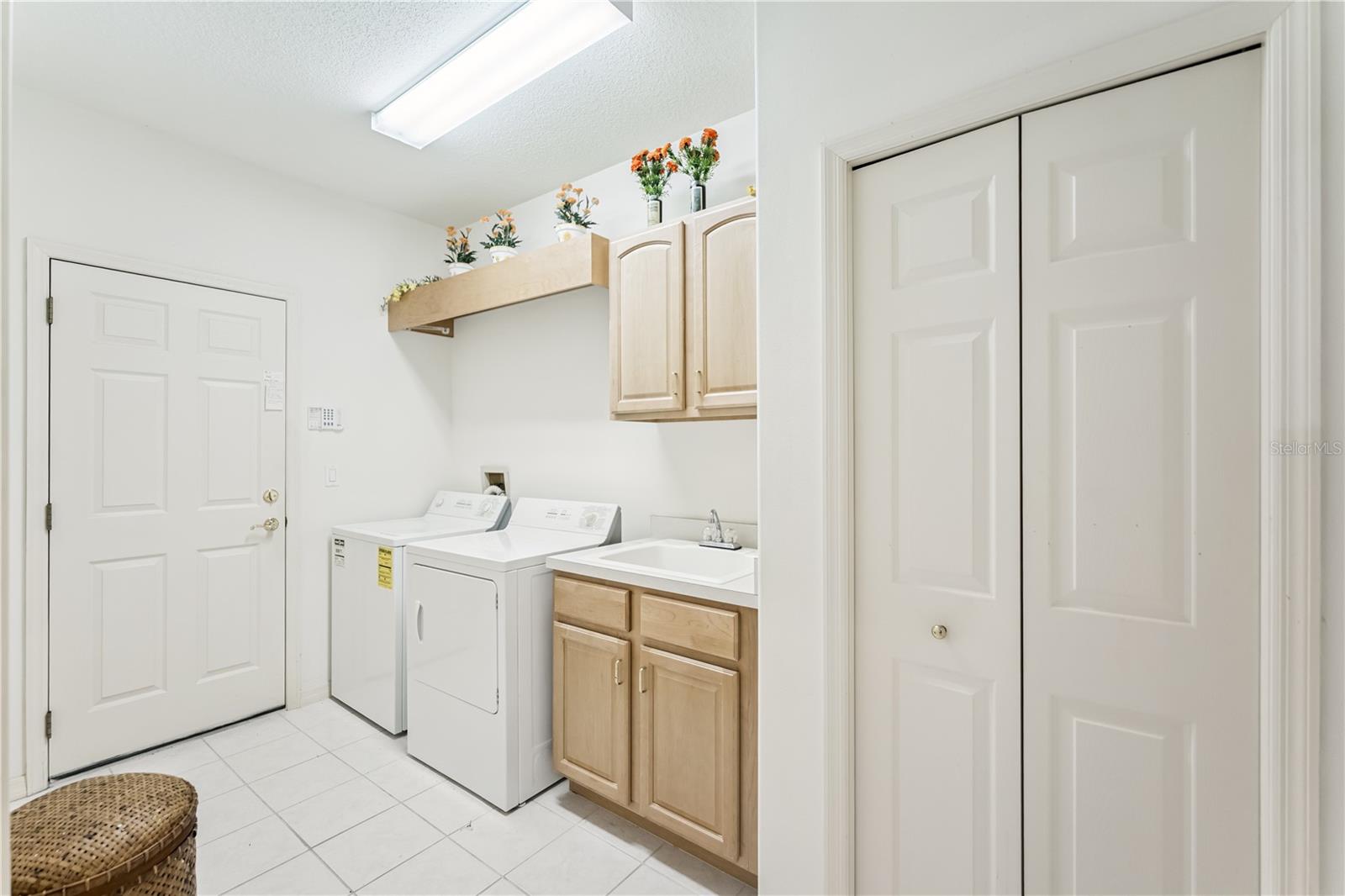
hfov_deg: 99.3
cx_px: 672
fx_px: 571
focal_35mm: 15
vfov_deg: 76.2
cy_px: 448
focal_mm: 15.3
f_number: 10
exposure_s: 1/250
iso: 800
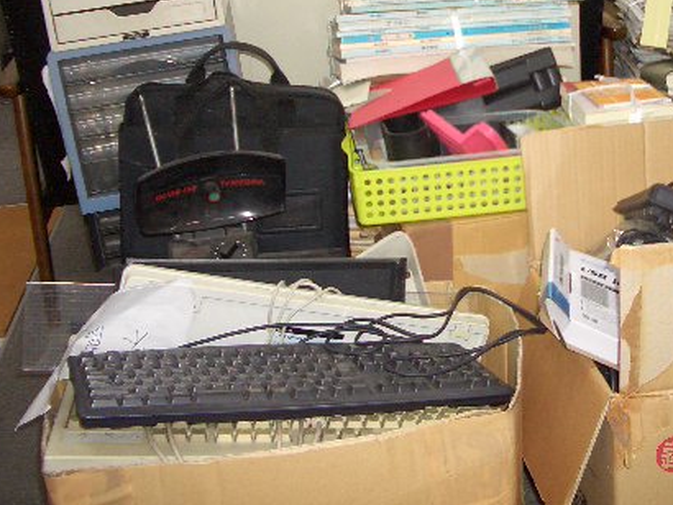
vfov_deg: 22.8
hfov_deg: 29.8
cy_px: 138
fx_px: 1245
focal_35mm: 64
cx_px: 499
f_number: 2.8
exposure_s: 1/60
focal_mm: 6.8
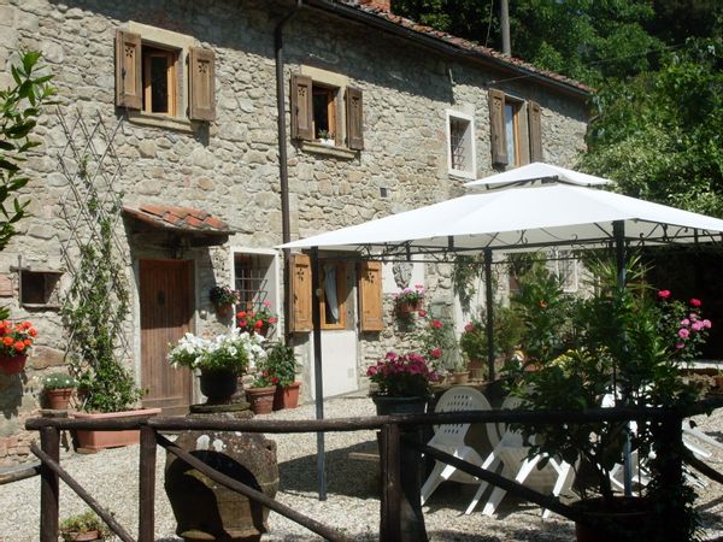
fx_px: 1253
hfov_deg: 32.2
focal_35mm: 60
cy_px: 271
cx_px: 362
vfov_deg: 24.4
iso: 80
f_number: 9.9
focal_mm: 9.9
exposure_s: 1/250
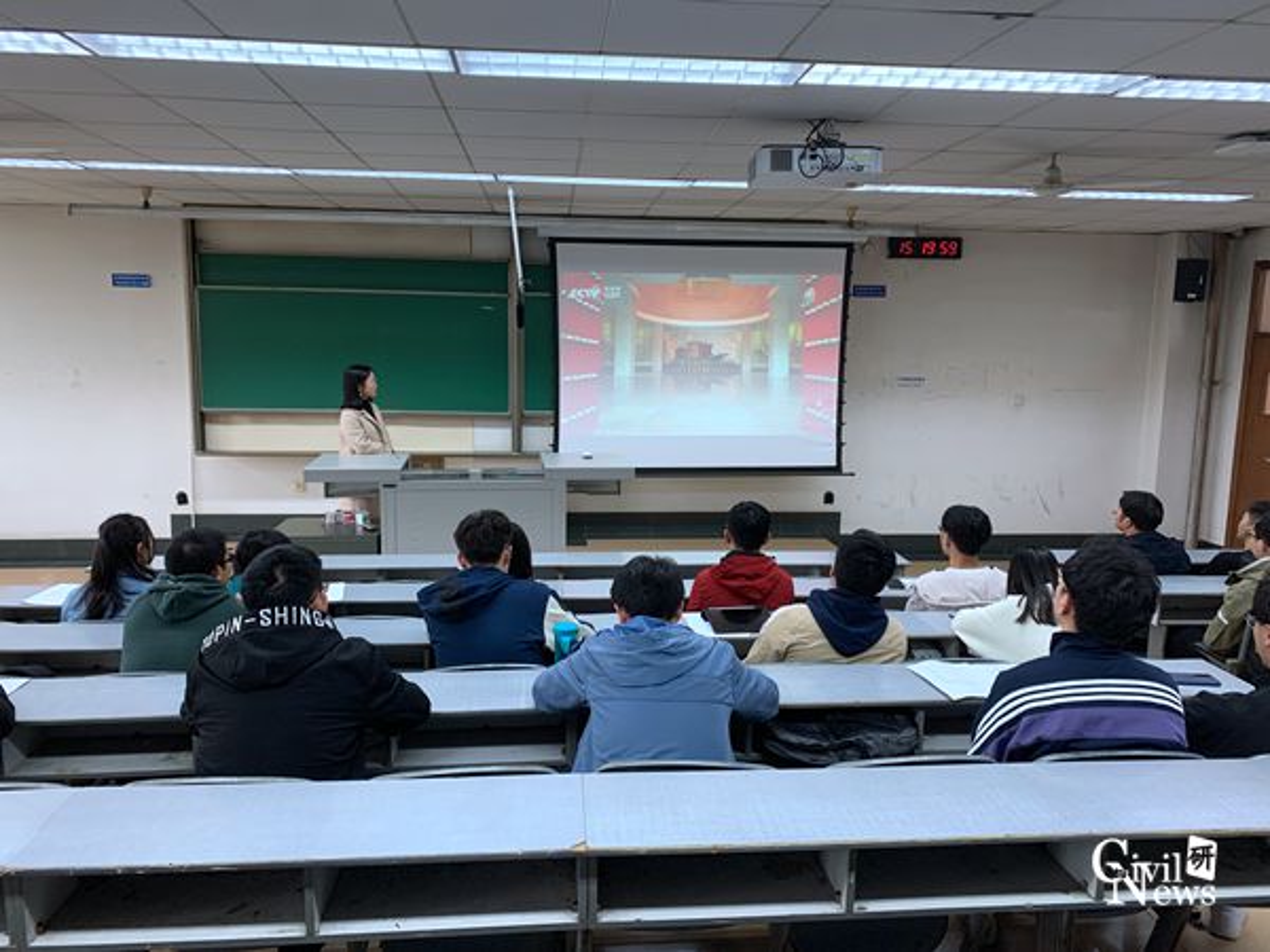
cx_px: 635
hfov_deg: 67.3
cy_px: 476
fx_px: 954
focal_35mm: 26
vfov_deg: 53.1
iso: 100
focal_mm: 4.25
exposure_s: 1/100
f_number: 1.8
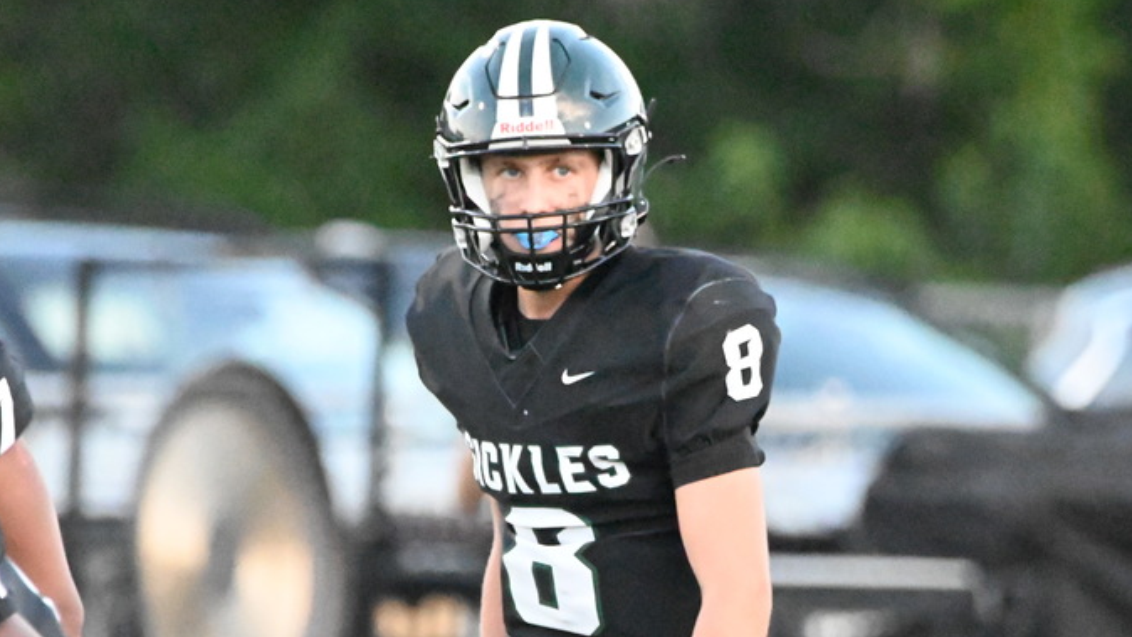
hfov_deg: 1.5
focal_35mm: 1433
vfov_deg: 0.8
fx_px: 43010
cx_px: 625
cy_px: 498
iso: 32000
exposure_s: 1/2000
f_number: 7.1
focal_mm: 600
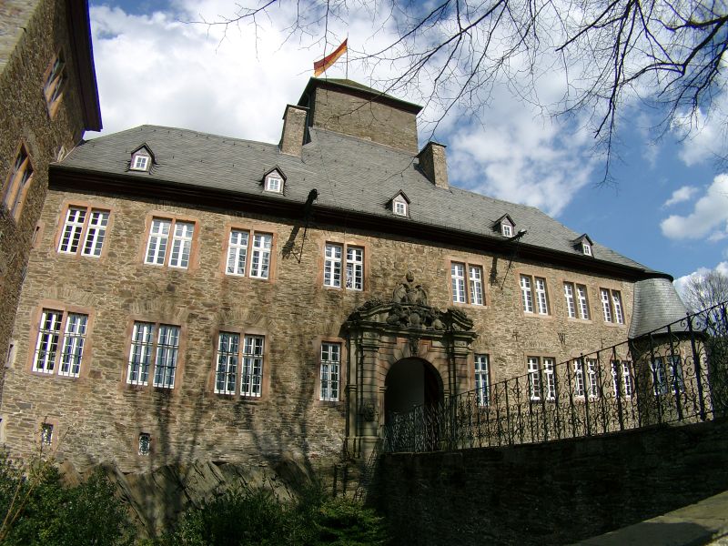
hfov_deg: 54.0
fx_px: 715
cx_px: 364
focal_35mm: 34
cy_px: 273
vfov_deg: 41.8
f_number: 4
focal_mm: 7.13
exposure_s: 1/923
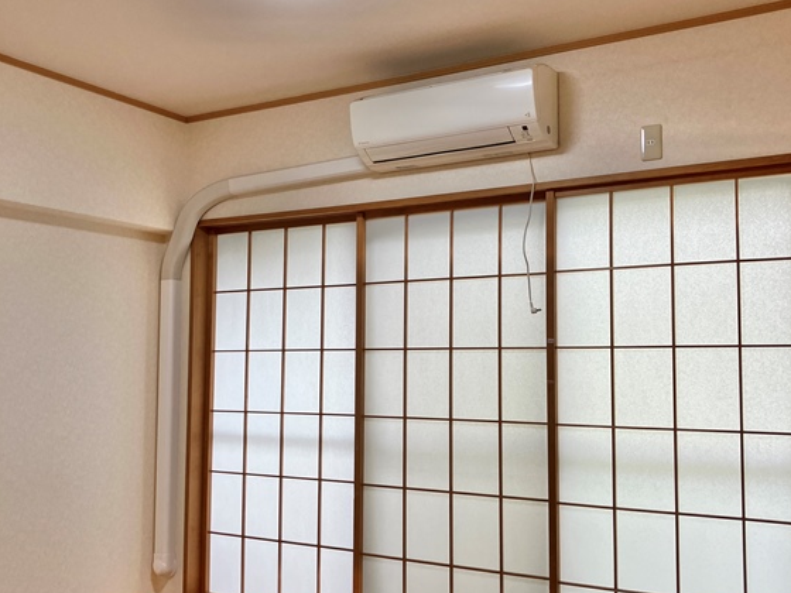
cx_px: 396
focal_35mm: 38
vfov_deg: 37.7
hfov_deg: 49.0
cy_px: 311
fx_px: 868
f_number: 1.8
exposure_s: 1/100
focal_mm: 3.99
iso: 50
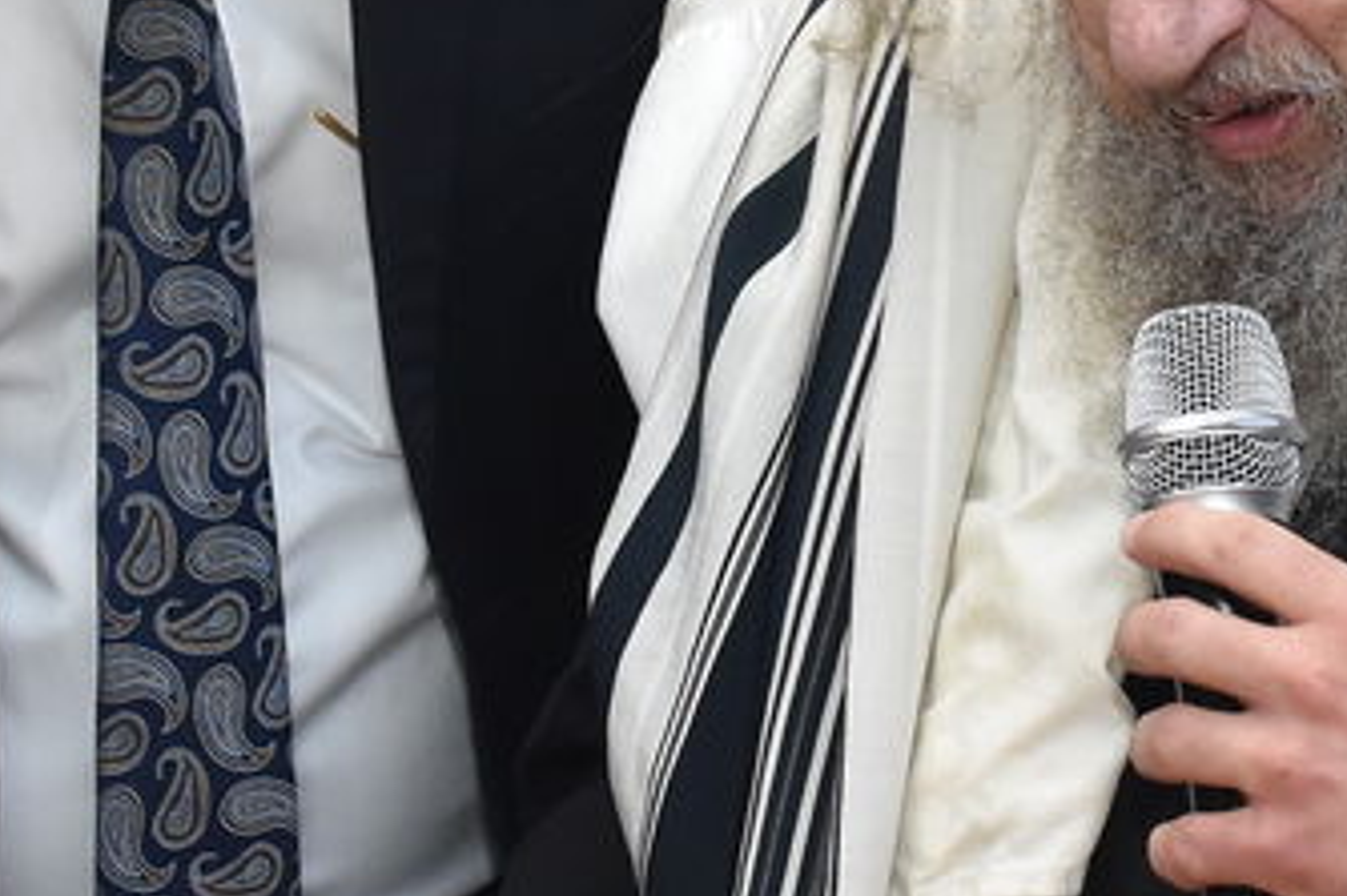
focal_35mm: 138
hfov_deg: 14.8
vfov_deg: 9.9
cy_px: 275
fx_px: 5161
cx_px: 965
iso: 1000
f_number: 5.6
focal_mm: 22
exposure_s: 1/60
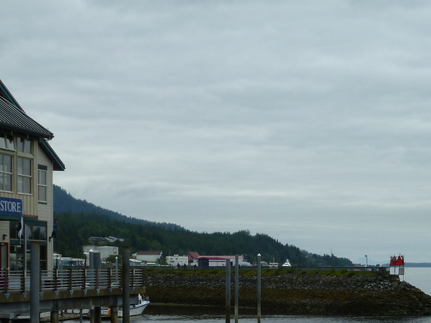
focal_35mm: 92
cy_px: 279
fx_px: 1145
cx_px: 275
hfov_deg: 21.3
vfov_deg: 15.9
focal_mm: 7.2
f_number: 4
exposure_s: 1/400
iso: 80
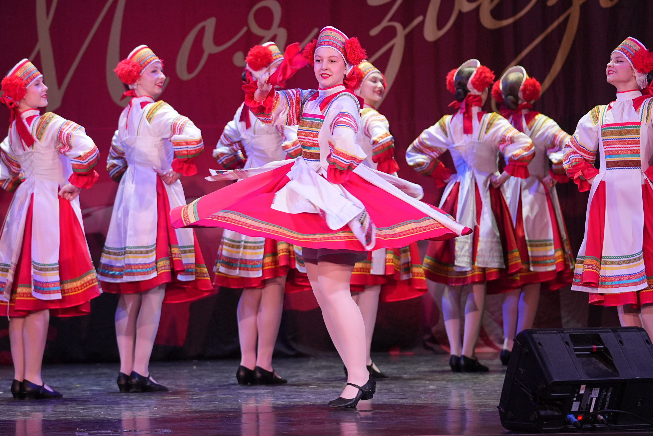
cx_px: 326
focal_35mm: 168
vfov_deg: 8.2
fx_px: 3047
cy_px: 218
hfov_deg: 12.2
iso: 1250
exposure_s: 1/400
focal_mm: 112
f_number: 2.8
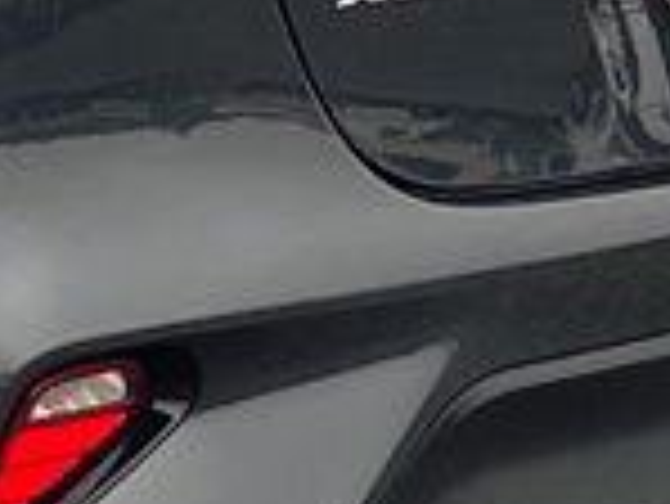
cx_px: -800
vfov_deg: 4.2
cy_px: -220
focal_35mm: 357
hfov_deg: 5.4
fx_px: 6915
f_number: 2
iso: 20
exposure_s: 1/138
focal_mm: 6
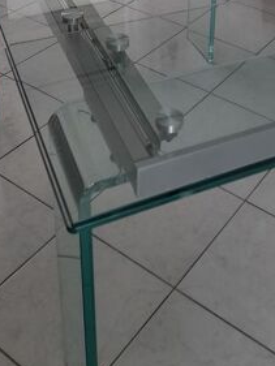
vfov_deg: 30.3
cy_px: -34
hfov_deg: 25.5
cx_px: 193
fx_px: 603
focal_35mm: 57
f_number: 2
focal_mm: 4.6
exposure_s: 1/60
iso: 80
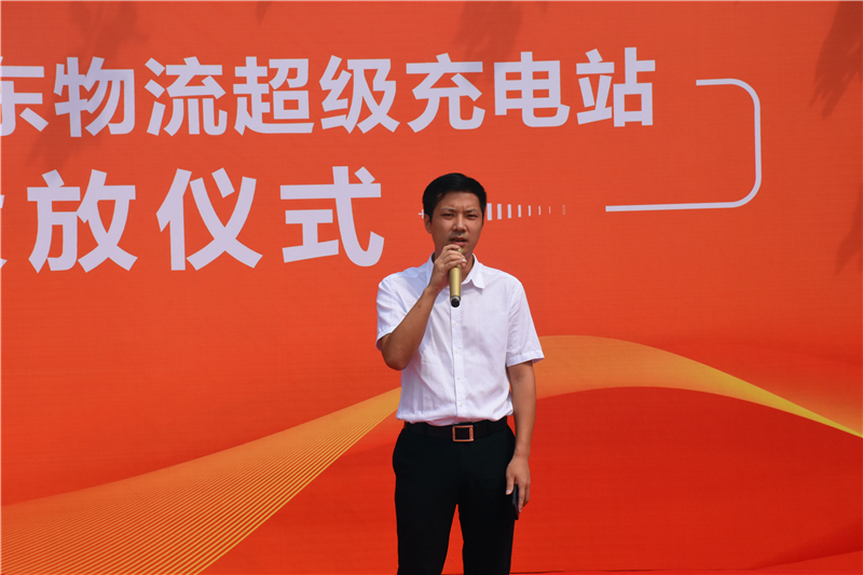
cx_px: 432
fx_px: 2157
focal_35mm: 90
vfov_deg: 15.2
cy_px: 288
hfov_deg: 22.6
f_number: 10
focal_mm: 60
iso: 1000
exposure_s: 1/2500
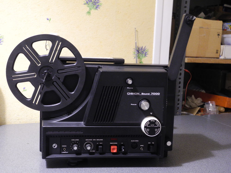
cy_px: 86
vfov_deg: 29.1
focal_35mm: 50
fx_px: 334
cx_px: 116
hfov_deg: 38.2
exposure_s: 1/3.3
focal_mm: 10.7
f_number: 3.5
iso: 400
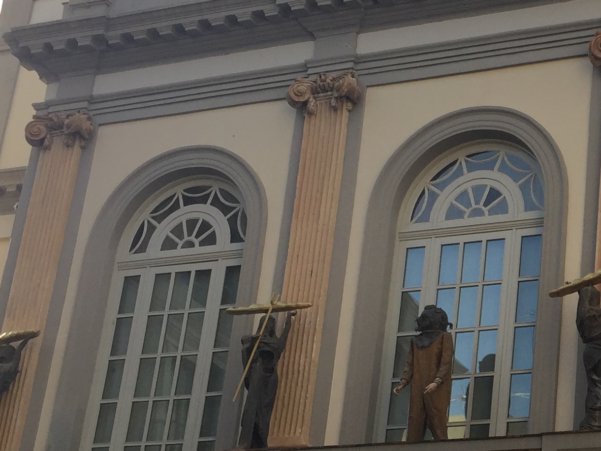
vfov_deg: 18.3
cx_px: 661
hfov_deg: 23.0
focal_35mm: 80
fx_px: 1389
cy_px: 343
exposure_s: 1/920
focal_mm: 4.15
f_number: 2.2
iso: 32
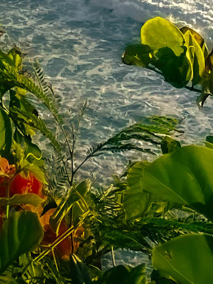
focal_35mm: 168
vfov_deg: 10.1
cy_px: -421
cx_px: -82
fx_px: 1378
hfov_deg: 8.7
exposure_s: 1/2700
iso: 32
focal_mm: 4.2
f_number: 1.6
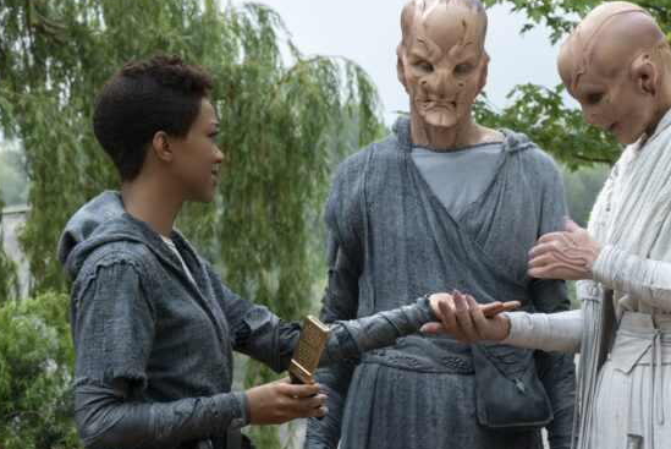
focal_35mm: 137
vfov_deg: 10.0
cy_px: 212
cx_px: 412
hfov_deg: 14.9
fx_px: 2555
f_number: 13
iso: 640
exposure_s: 1/250
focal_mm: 108
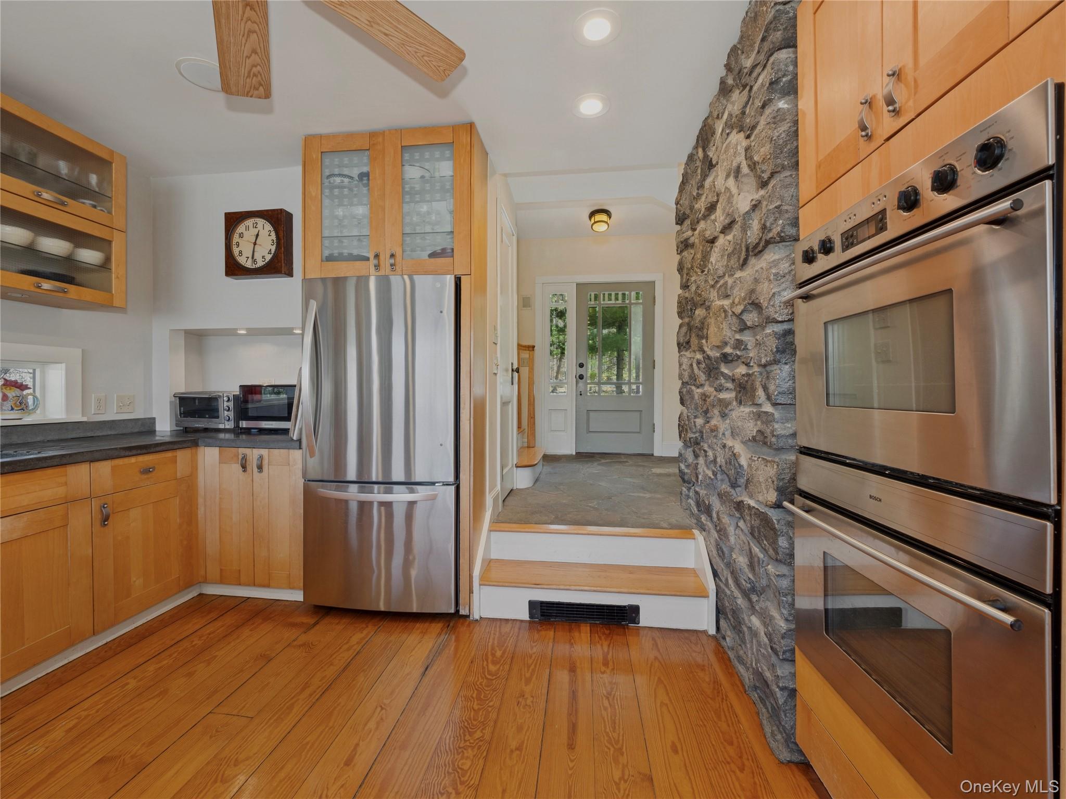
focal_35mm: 14
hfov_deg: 102.1
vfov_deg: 85.7
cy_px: 400
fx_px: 431
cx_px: 533
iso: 200
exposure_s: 1/25
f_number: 8
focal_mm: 7
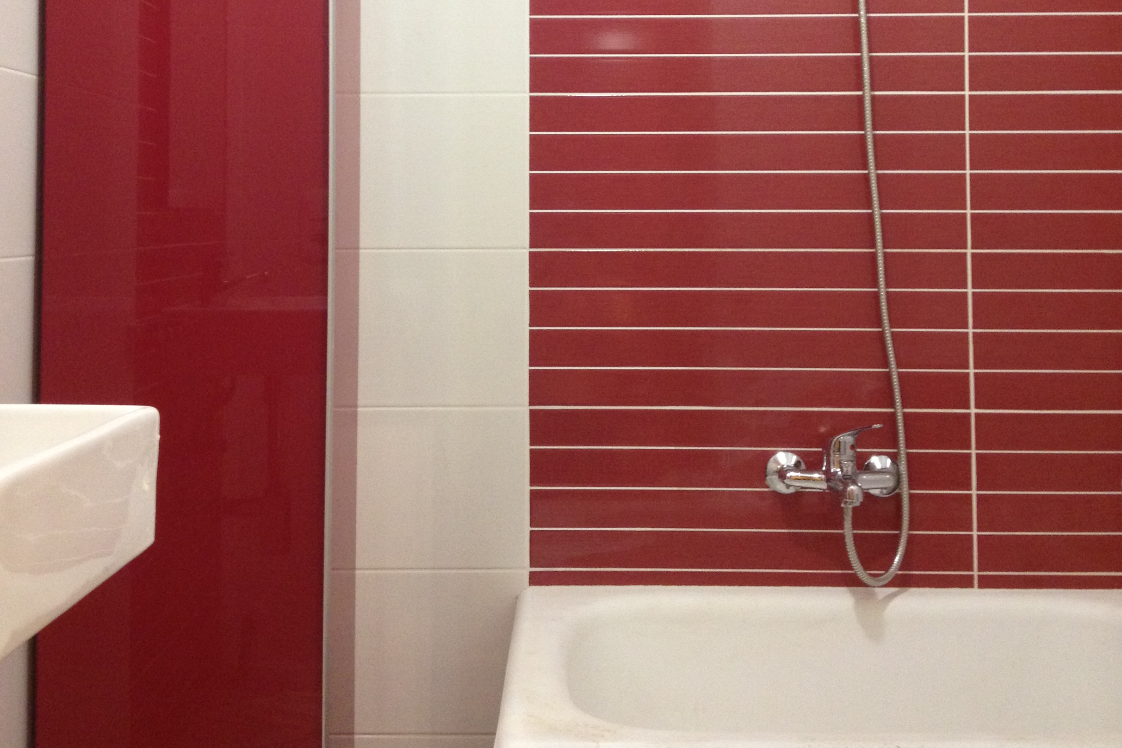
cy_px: 157
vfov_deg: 27.0
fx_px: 1527
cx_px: 565
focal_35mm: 49
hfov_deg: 40.3
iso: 200
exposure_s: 1/20
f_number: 2.4
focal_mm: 4.28
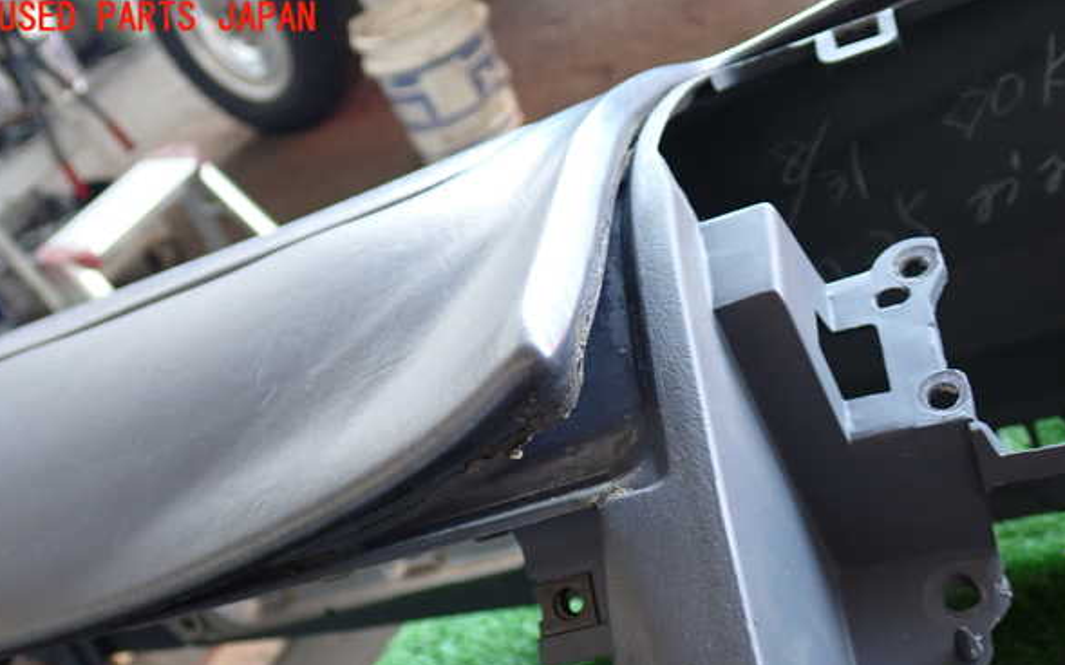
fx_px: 1190
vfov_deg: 31.1
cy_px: 403
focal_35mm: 41
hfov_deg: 48.2
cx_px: 530
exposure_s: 1/40
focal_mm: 6.83
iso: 320
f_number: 2.7
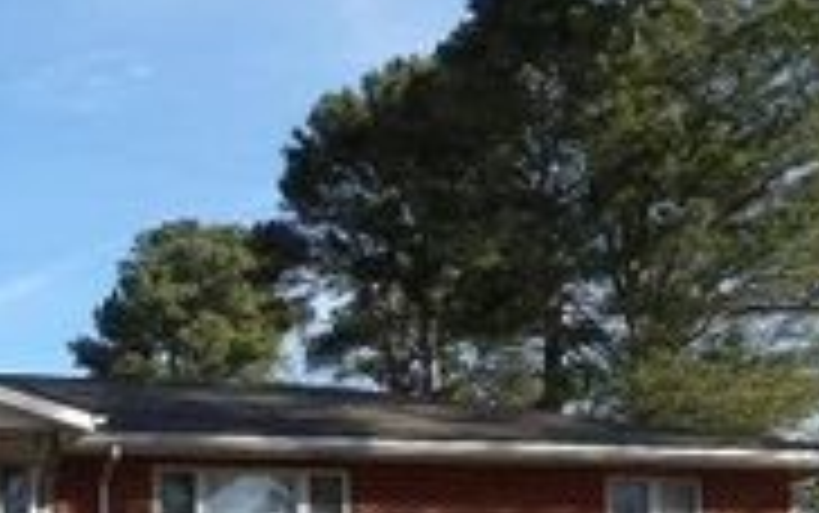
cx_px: 207
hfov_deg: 28.9
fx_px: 1563
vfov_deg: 17.8
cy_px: 610
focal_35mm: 70
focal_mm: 4.3
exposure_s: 1/722
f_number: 3.2
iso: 100
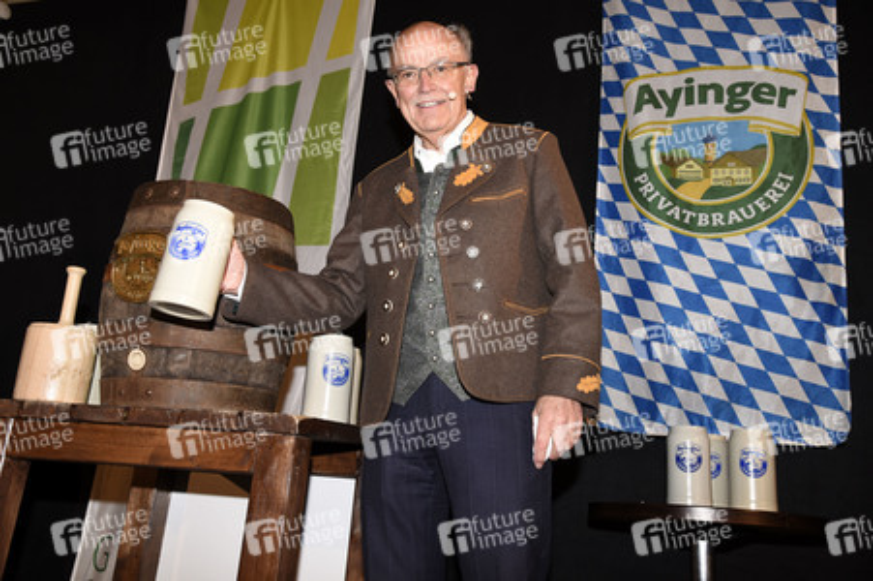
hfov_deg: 55.8
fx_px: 824
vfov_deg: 38.8
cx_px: 436
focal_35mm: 34
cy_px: 290
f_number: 6.3
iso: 640
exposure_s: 1/125
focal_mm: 34
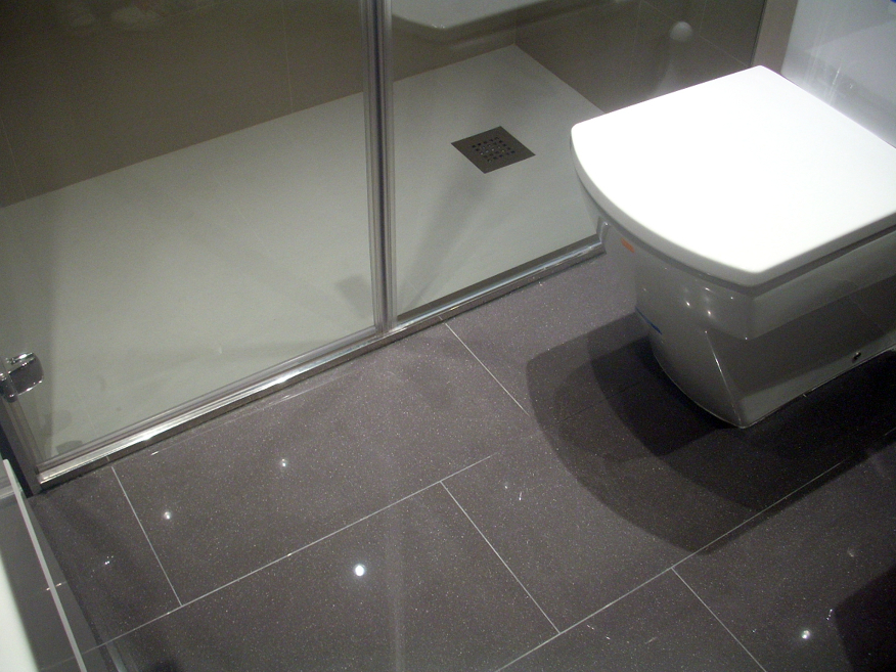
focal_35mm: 38
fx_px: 984
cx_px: 438
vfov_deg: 37.7
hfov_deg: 49.0
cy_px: 329
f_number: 2.8
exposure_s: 1/28.7
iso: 200
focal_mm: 6.2
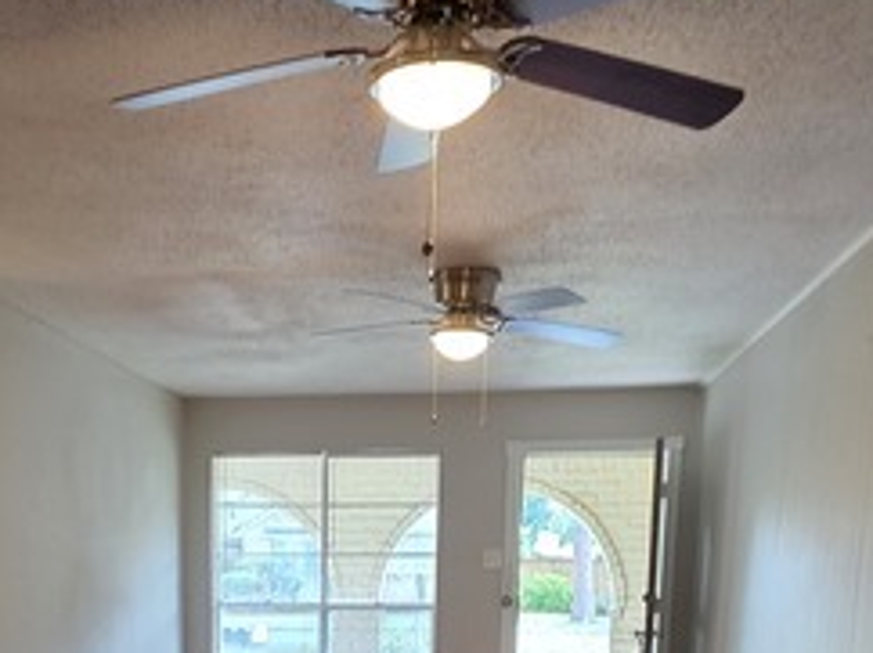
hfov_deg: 43.2
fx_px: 1083
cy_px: 801
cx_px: 281
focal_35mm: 43
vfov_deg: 28.7
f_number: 1.9
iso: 250
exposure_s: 1/60
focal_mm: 2.2
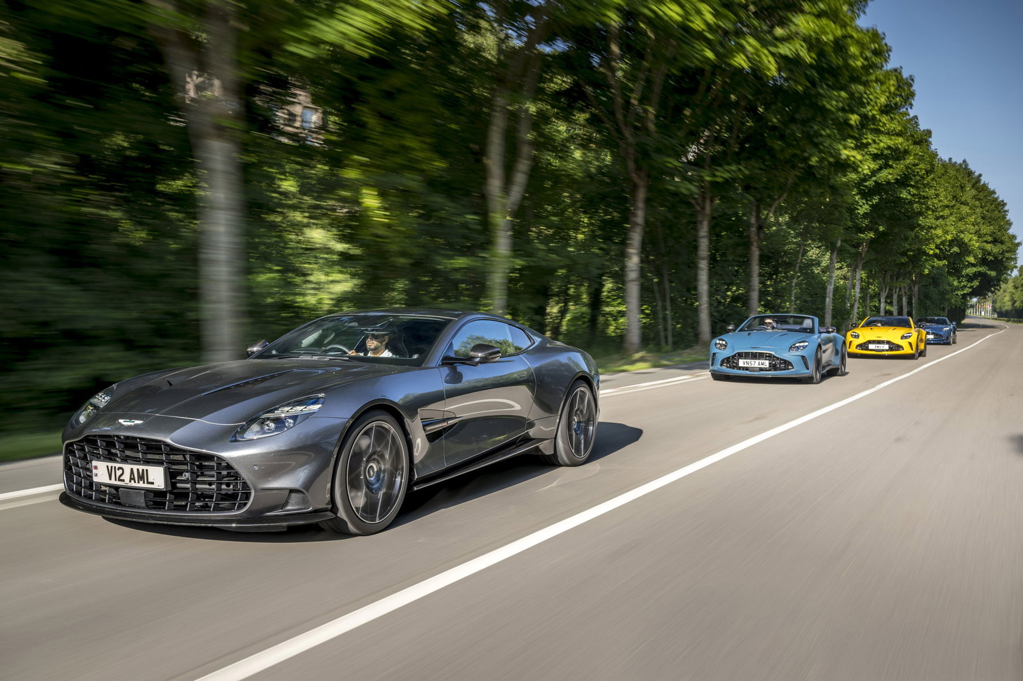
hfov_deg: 54.4
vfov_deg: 37.8
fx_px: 994
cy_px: 340
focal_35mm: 35
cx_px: 512
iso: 80
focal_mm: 35
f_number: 7.1
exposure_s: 1/25
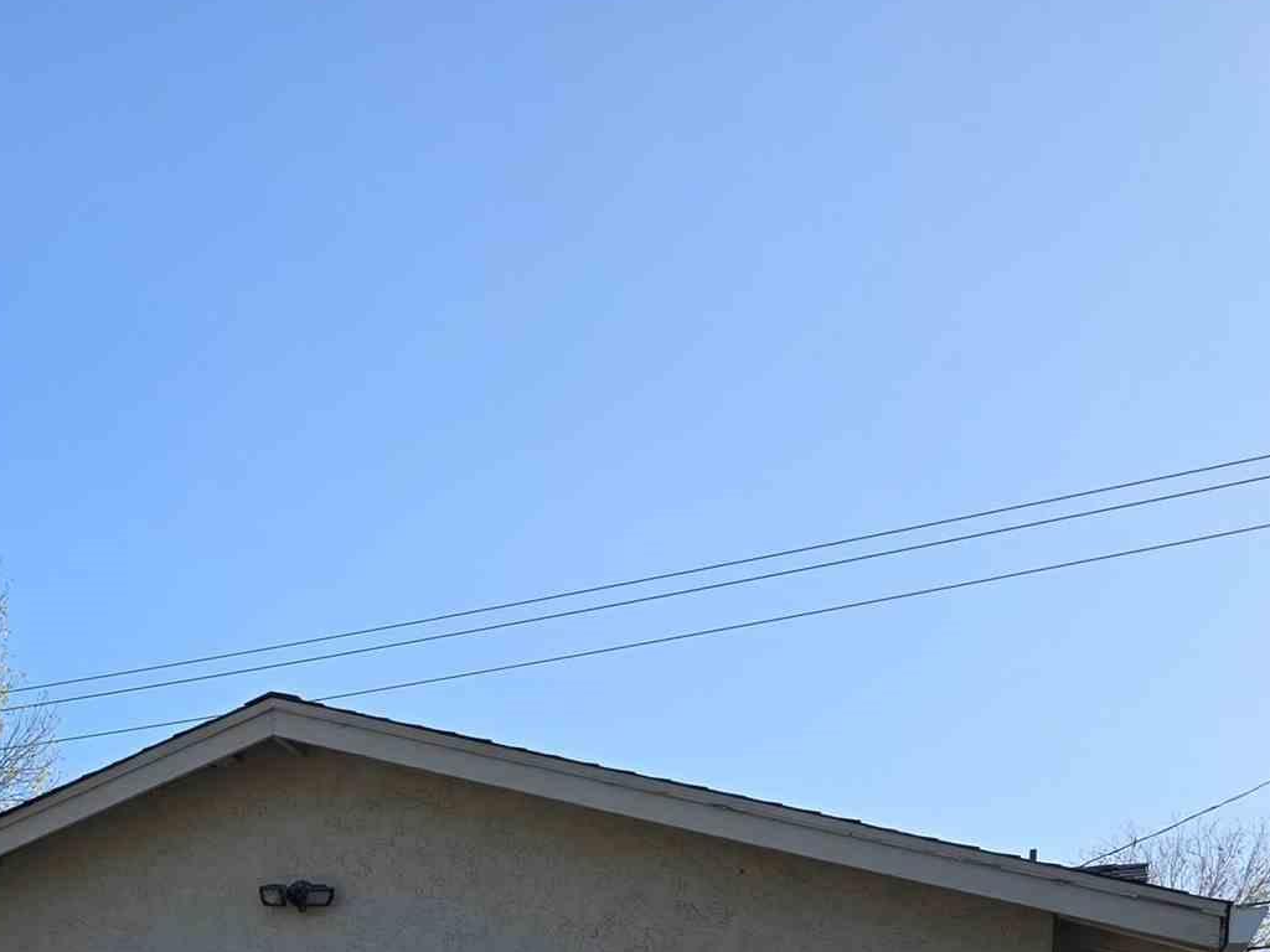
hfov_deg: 23.9
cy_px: 1412
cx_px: -487
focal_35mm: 69
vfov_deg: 18.9
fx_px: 2531
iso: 80
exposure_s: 1/3589
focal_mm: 6.3
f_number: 1.7
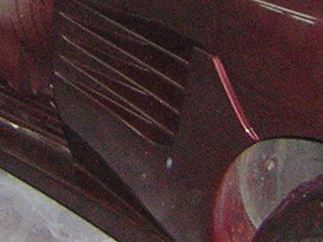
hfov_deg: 12.2
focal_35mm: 162
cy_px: 6
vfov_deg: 9.1
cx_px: 152
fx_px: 1512
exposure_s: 1/60.1
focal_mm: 4.7
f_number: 2.6
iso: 170
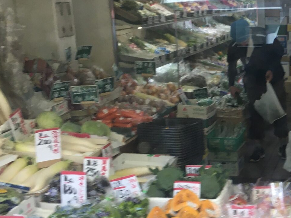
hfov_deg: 23.5
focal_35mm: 77
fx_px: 647
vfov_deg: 19.0
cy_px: 172
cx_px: 336
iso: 25
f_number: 2.2
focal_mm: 4.15
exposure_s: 1/40
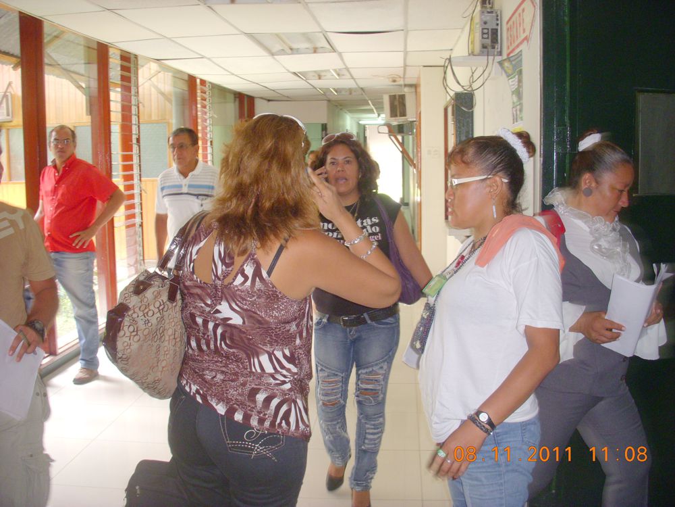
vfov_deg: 37.7
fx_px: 741
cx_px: 338
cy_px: 254
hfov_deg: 49.0
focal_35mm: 38
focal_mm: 6.3
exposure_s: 1/25
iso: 200
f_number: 3.3
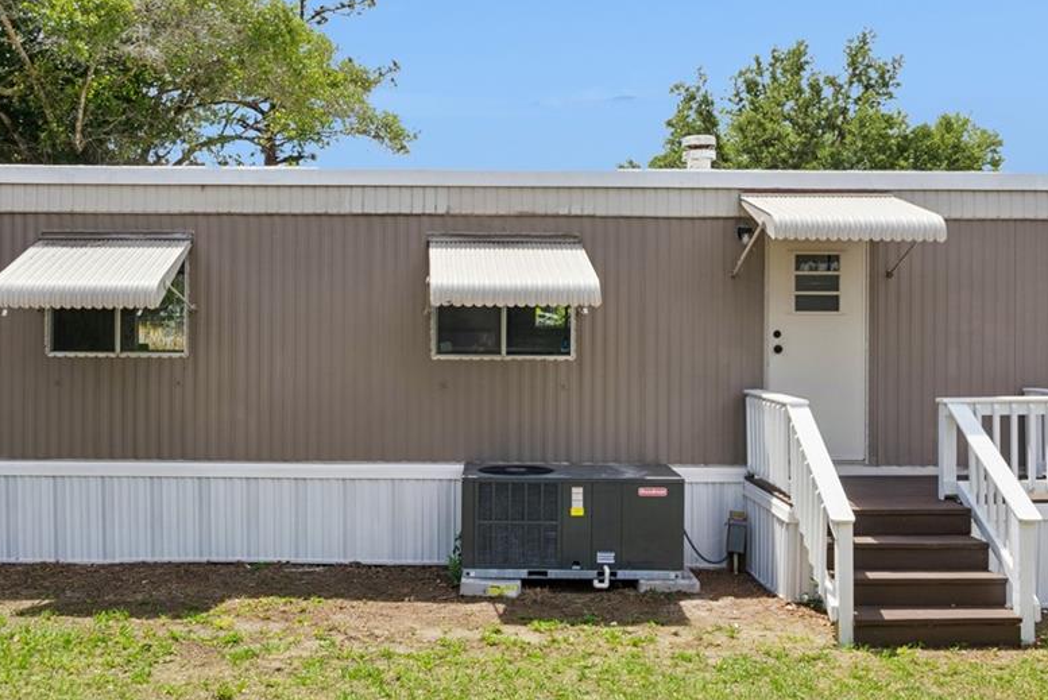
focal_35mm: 35
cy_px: 343
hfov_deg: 54.3
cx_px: 475
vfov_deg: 37.9
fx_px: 1019
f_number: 14
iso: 80
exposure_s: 1/20
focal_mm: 17
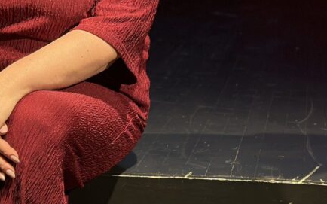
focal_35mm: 120
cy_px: -62
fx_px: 1069
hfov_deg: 17.3
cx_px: 254
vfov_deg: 10.7
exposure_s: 1/262
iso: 80
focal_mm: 6.86
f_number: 1.78
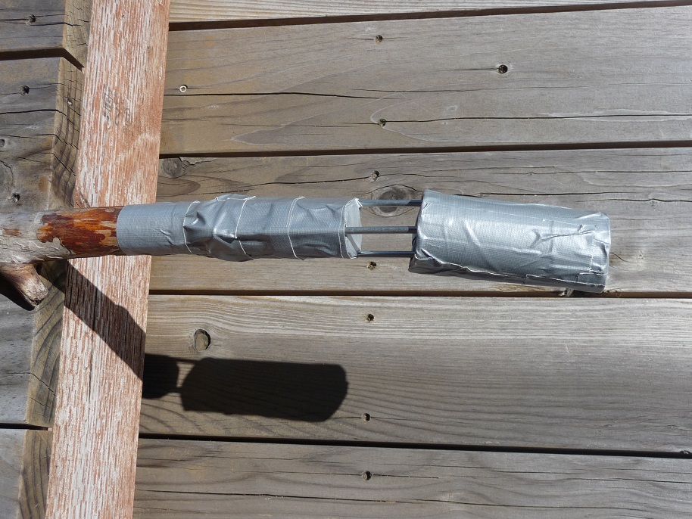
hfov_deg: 39.6
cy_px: 260
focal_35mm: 48
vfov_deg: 30.3
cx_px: 346
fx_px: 960
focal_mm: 8
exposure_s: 1/800
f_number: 4.2
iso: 100
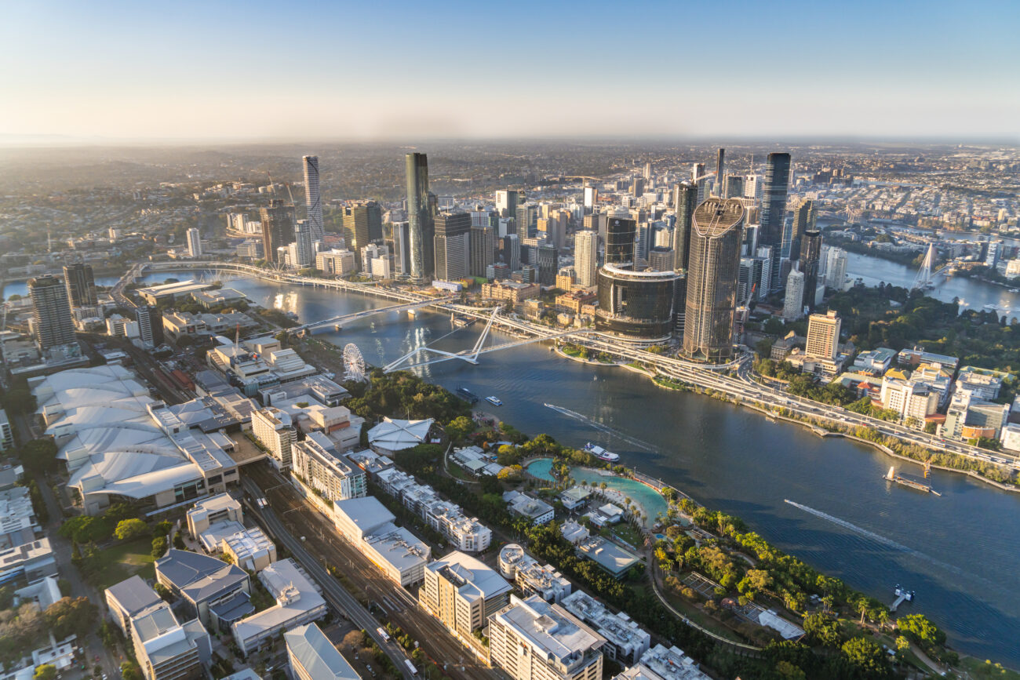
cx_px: 510
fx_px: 680
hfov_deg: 73.7
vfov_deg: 53.1
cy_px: 340
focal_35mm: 24
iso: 400
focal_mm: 24
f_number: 8
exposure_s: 1/800
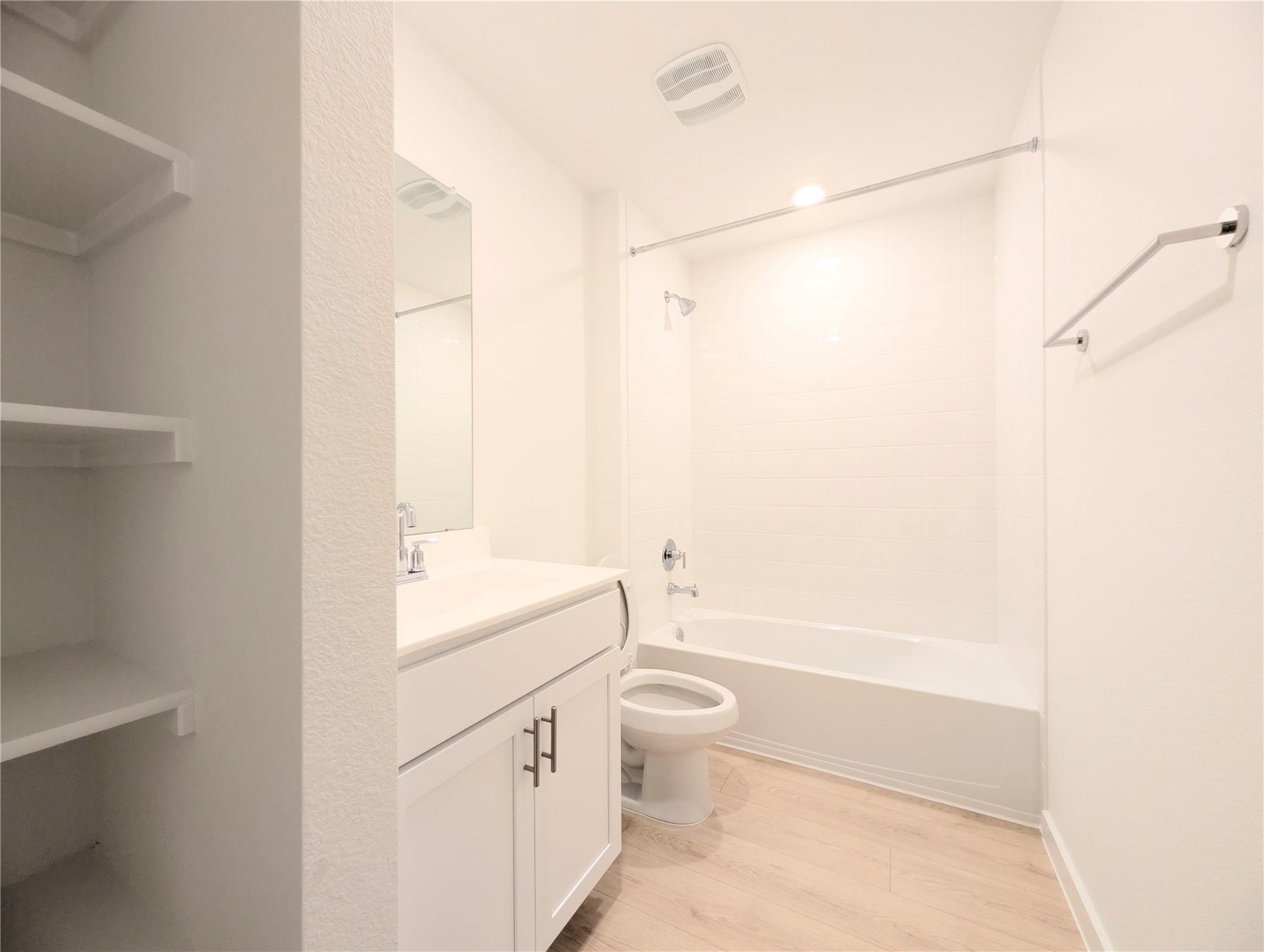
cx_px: 632
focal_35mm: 12
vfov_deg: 94.6
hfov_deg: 110.5
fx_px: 439
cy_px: 476
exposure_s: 1/60
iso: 79
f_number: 1.7
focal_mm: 2.02
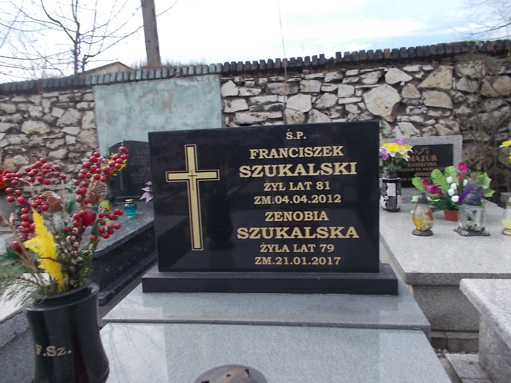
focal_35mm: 26
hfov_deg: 67.3
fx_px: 384
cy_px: 192
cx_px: 256
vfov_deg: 53.1
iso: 80
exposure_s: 1/100
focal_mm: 4.6
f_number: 8
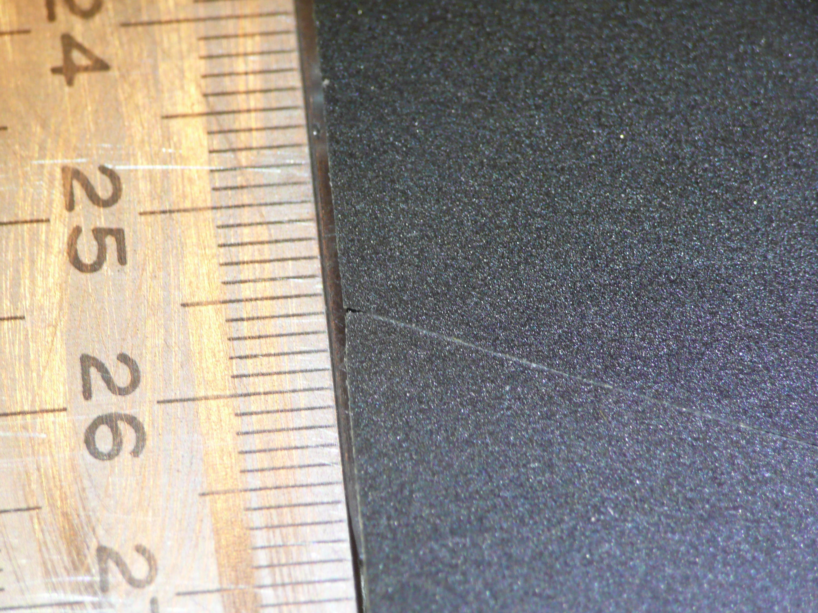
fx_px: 3025
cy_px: 306
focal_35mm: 128
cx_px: 409
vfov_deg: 11.6
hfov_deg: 15.4
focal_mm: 20.9
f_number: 4.7
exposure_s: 1/20
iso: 200
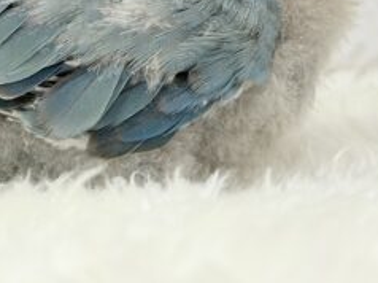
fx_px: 1527
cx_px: 122
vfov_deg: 10.3
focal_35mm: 140
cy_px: -91
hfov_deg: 14.1
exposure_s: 1/50
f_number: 1.6
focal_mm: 5.96
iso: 50
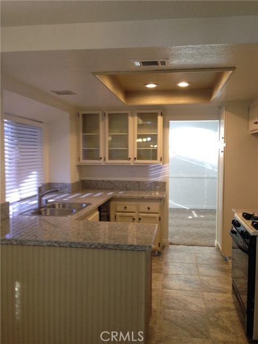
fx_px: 328
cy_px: 172
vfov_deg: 55.4
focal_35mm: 33
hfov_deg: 42.9
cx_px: 129
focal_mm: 4.12
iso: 50
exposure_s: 1/20
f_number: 2.4
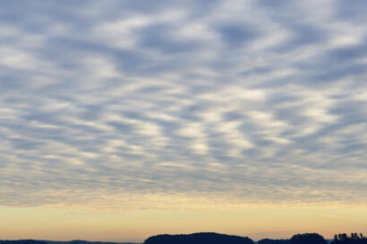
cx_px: 139
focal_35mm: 106
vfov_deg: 12.9
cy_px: 102
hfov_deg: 19.3
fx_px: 1079
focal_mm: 48
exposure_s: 1/125
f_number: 8
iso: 100
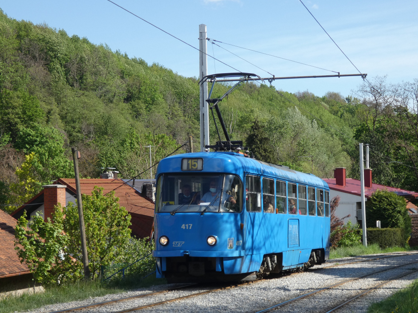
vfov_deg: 16.8
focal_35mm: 88
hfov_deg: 22.3
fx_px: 1062
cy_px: 182
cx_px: 218
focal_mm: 12.9
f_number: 4.3
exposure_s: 1/320
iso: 80
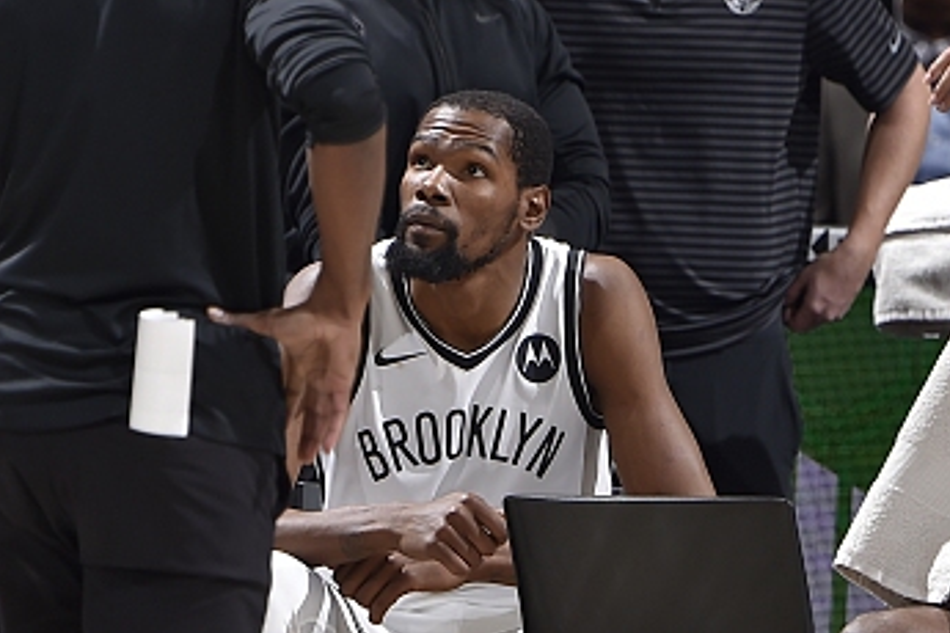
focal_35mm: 1069
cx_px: 490
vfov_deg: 1.3
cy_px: 451
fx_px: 28208
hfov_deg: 1.9
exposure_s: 1/400
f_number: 6.3
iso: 250
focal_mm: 360
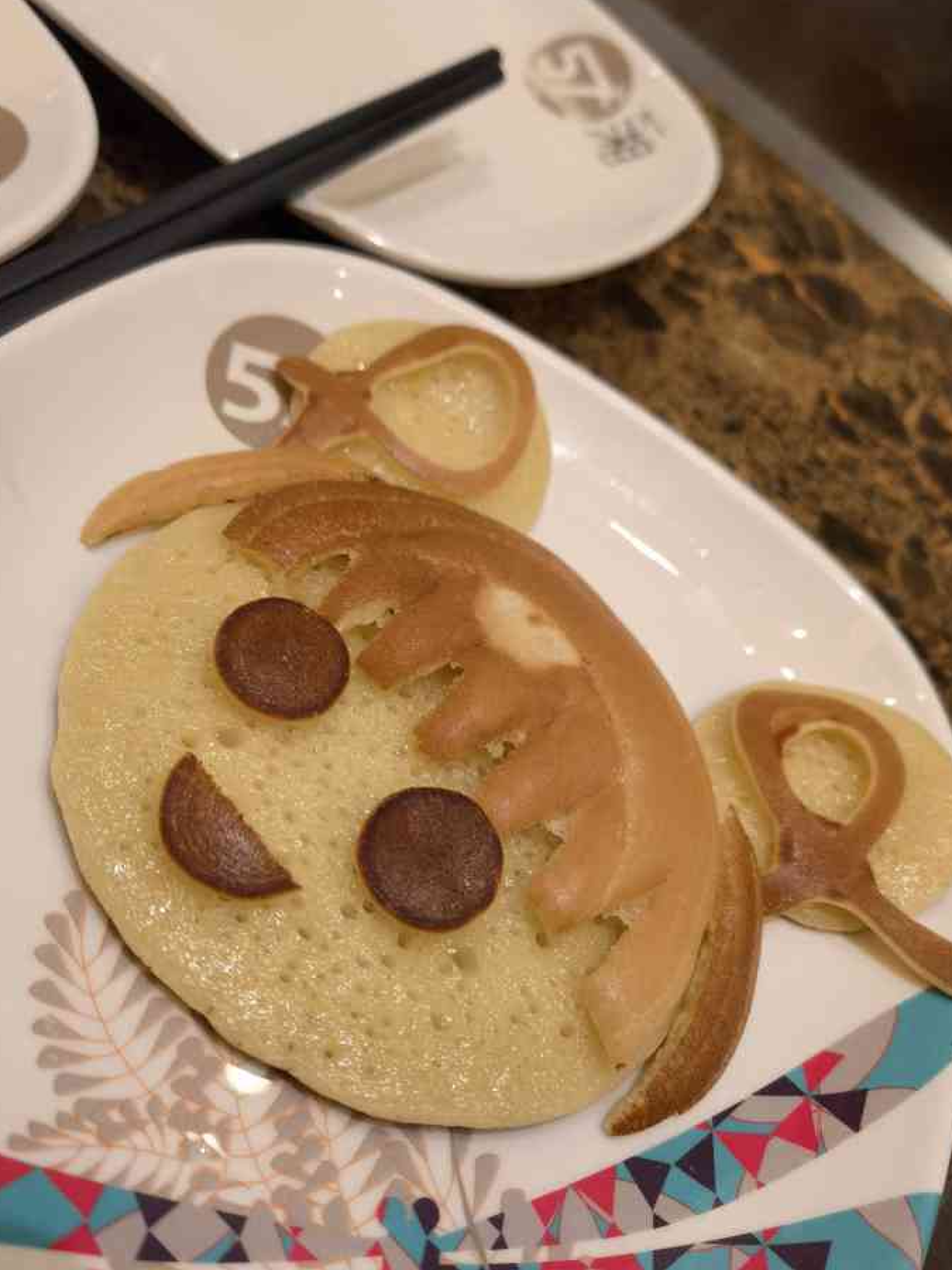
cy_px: 620
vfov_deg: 63.4
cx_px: 484
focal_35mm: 28
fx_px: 1027
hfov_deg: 49.7
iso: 100
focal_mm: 5.54
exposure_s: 1/99
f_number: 1.8
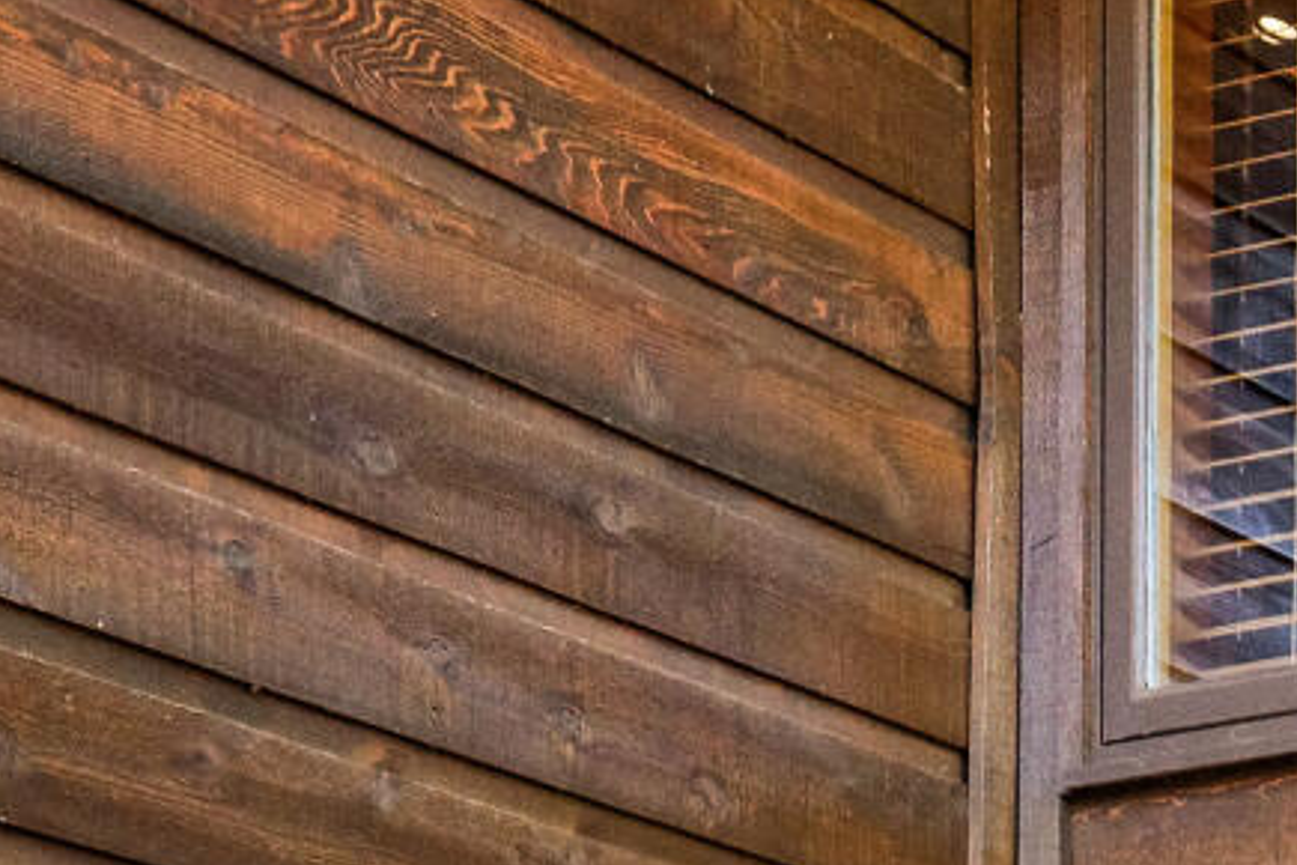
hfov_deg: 13.6
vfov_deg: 9.0
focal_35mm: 138
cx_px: 2153
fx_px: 4971
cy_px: 2094
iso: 640
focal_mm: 20
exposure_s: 1/30
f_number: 7.1
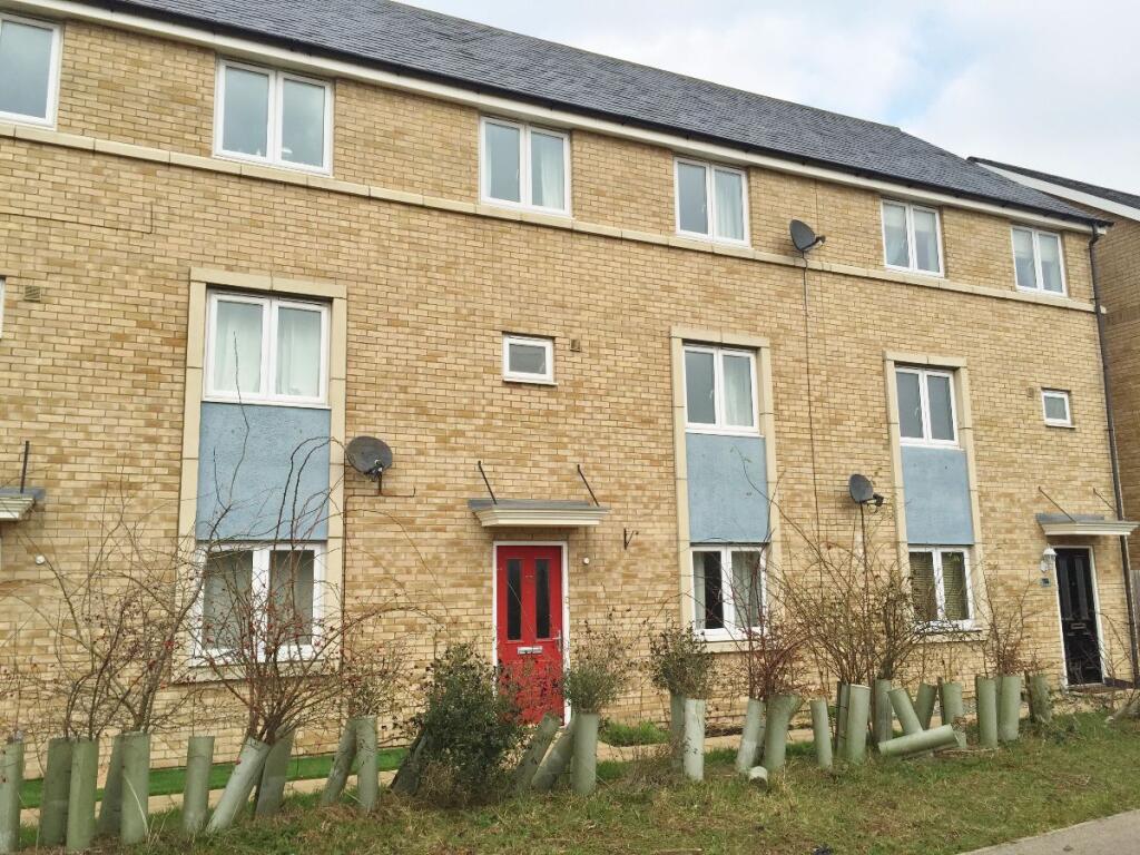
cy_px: 428
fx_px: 955
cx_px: 570
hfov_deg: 61.7
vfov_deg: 48.2
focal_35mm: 29
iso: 32
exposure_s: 1/599
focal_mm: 4.15
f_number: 2.2
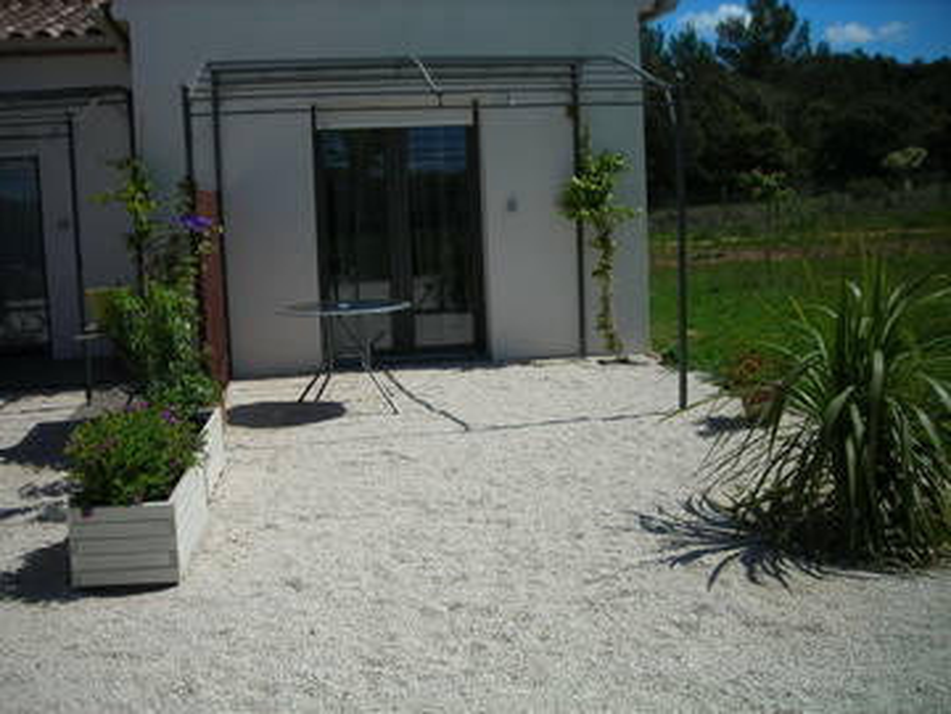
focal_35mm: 38
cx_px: 476
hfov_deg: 49.0
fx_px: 1044
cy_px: 357
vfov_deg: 37.7
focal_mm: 6.3
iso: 50
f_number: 6.4
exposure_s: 1/333
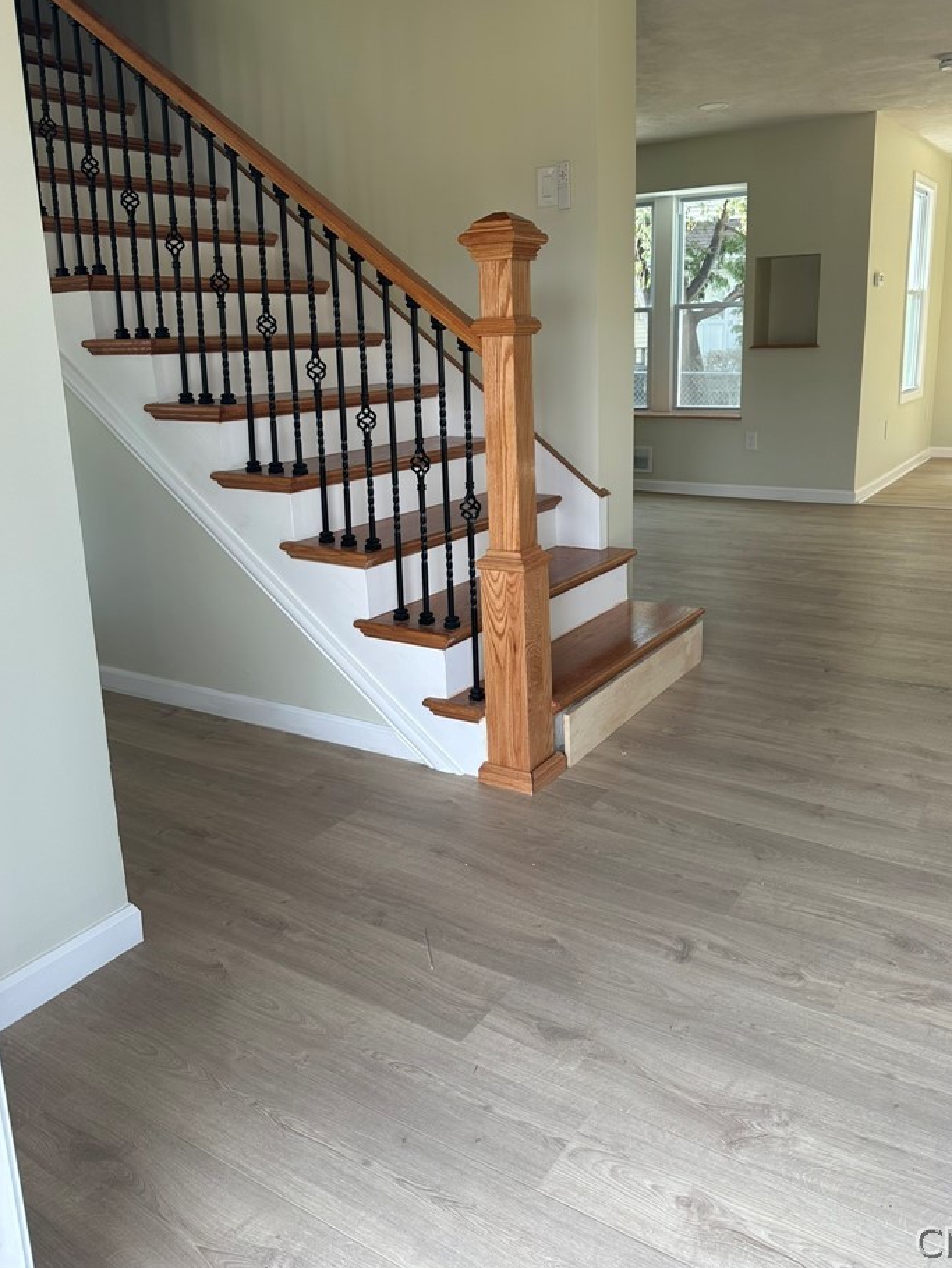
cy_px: 560
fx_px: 990
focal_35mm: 27
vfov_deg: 65.1
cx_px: 509
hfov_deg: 51.3
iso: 80
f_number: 1.78
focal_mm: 6.86
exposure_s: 1/121
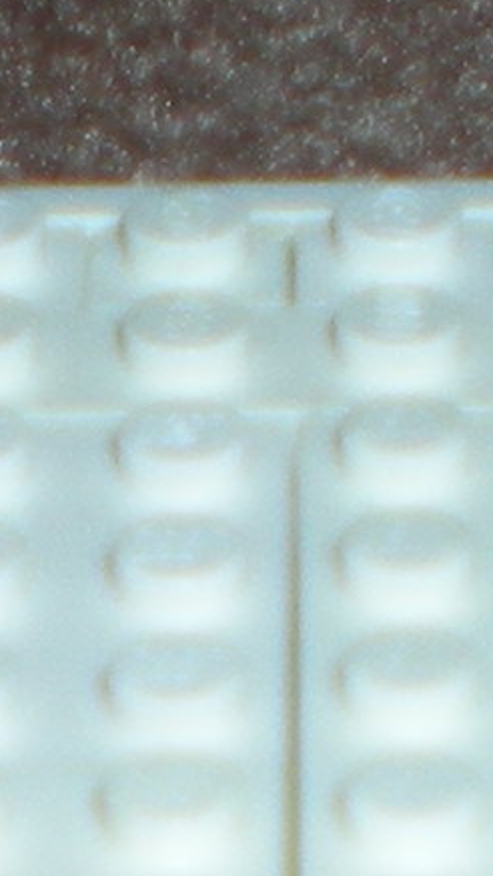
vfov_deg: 7.2
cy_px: 1560
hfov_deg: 4.2
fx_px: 6759
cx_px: 72
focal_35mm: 291
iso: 64
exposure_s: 1/60
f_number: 3.1
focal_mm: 6.3
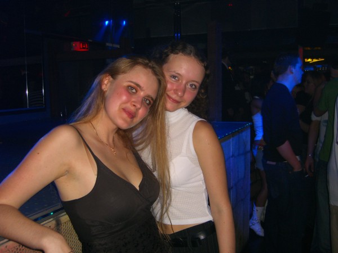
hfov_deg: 49.0
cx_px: 169
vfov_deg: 37.7
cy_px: 126
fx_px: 371
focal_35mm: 38
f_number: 2.8
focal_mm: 7.9
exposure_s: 1/60
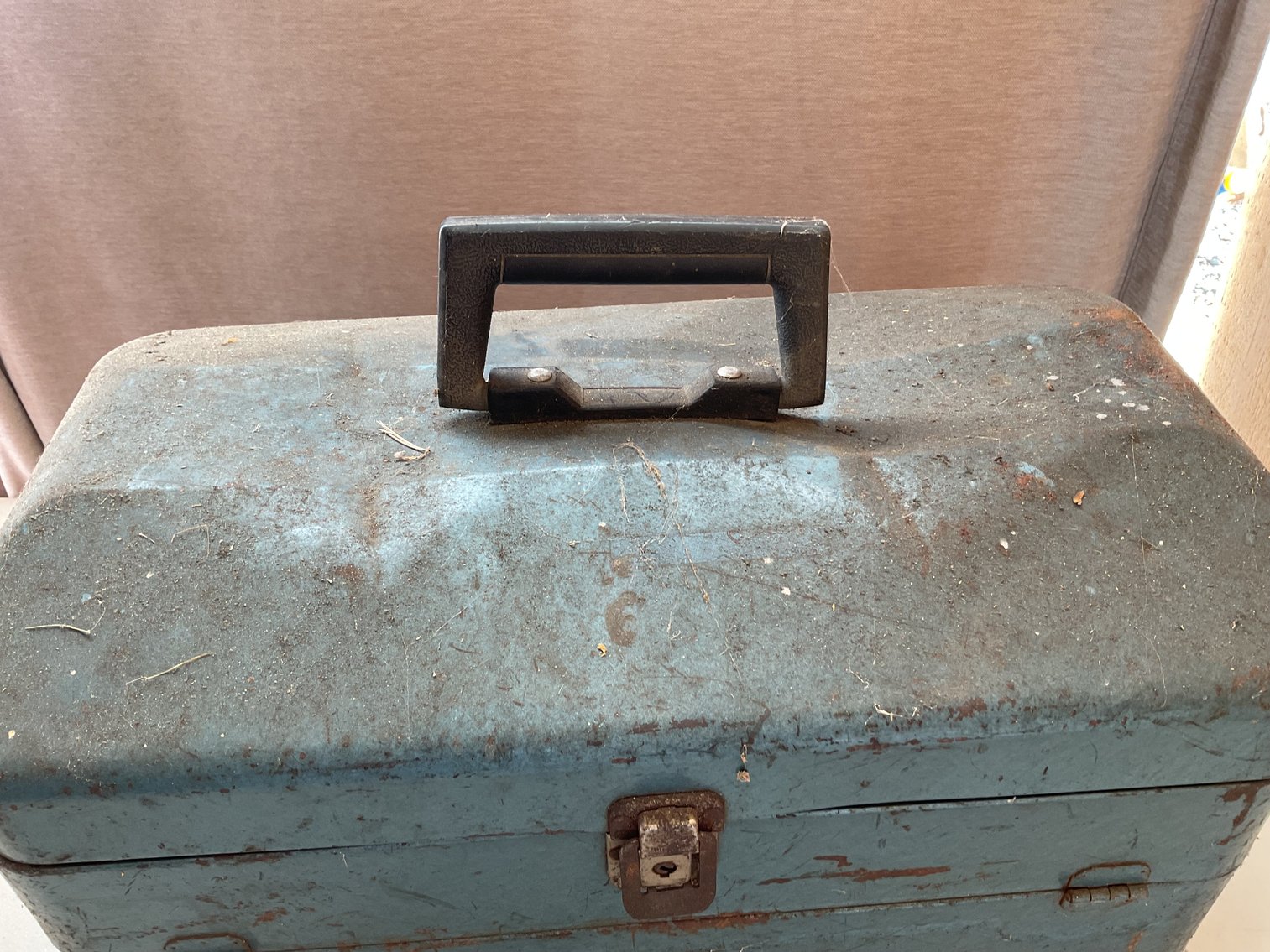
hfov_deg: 61.7
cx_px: 635
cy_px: 476
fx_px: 1064
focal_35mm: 29
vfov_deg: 48.2
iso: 32
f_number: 1.8
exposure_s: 1/60
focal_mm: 3
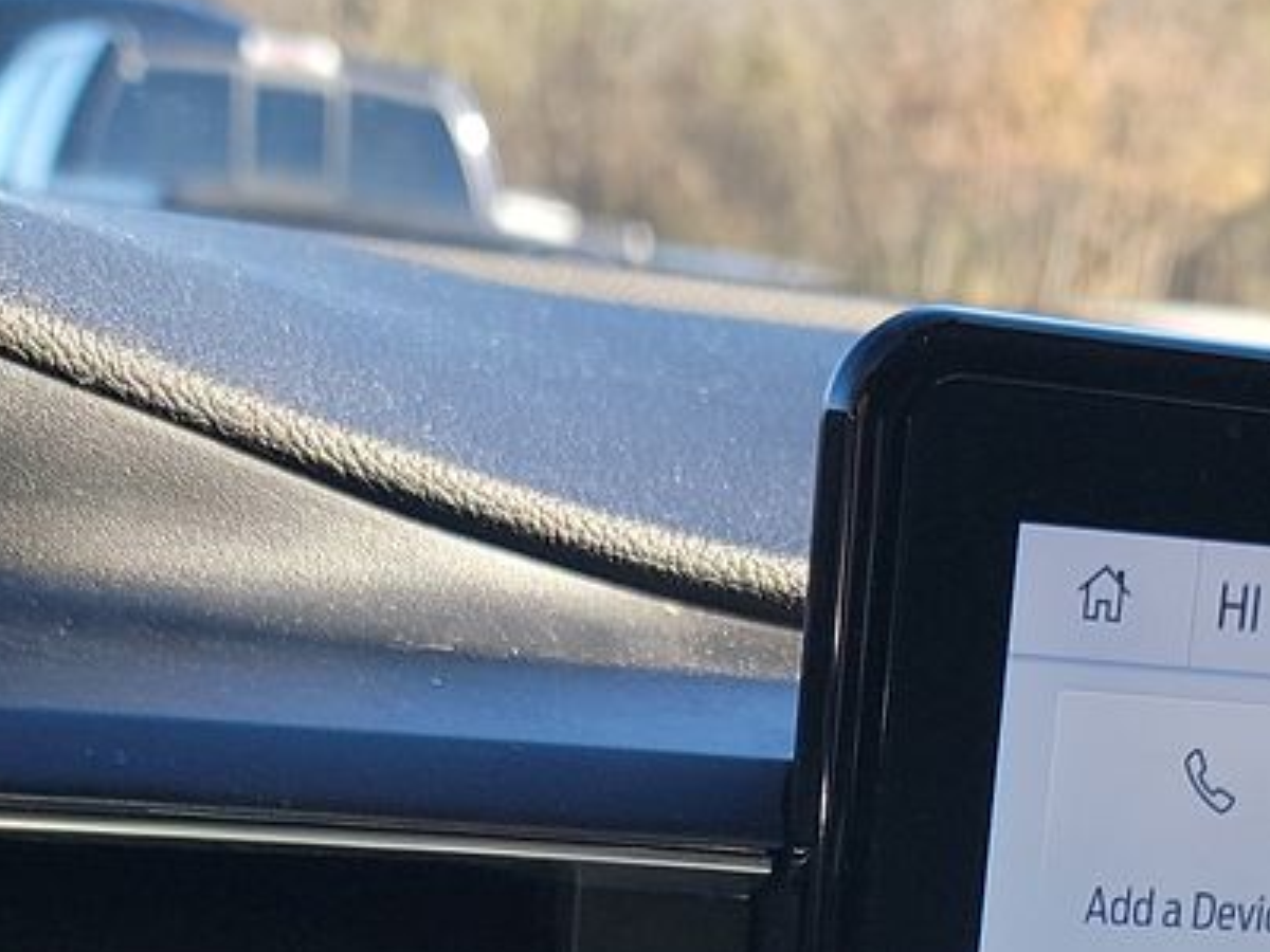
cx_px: 733
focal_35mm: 96
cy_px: 1733
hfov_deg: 20.4
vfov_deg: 13.7
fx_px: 3522
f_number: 1.8
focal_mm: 6.7
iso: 55
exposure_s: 1/119
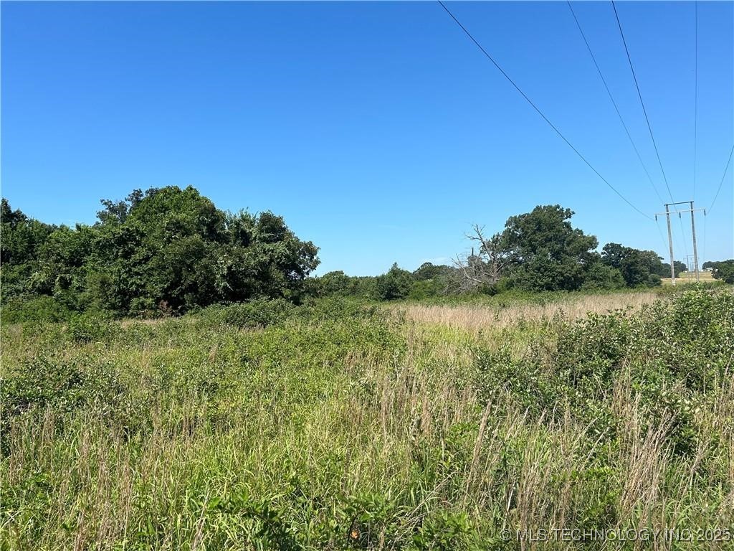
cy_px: 276
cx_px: 367
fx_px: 551
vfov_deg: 53.1
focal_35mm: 26
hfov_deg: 67.3
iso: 50
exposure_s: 1/3704
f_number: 1.5
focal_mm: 5.7
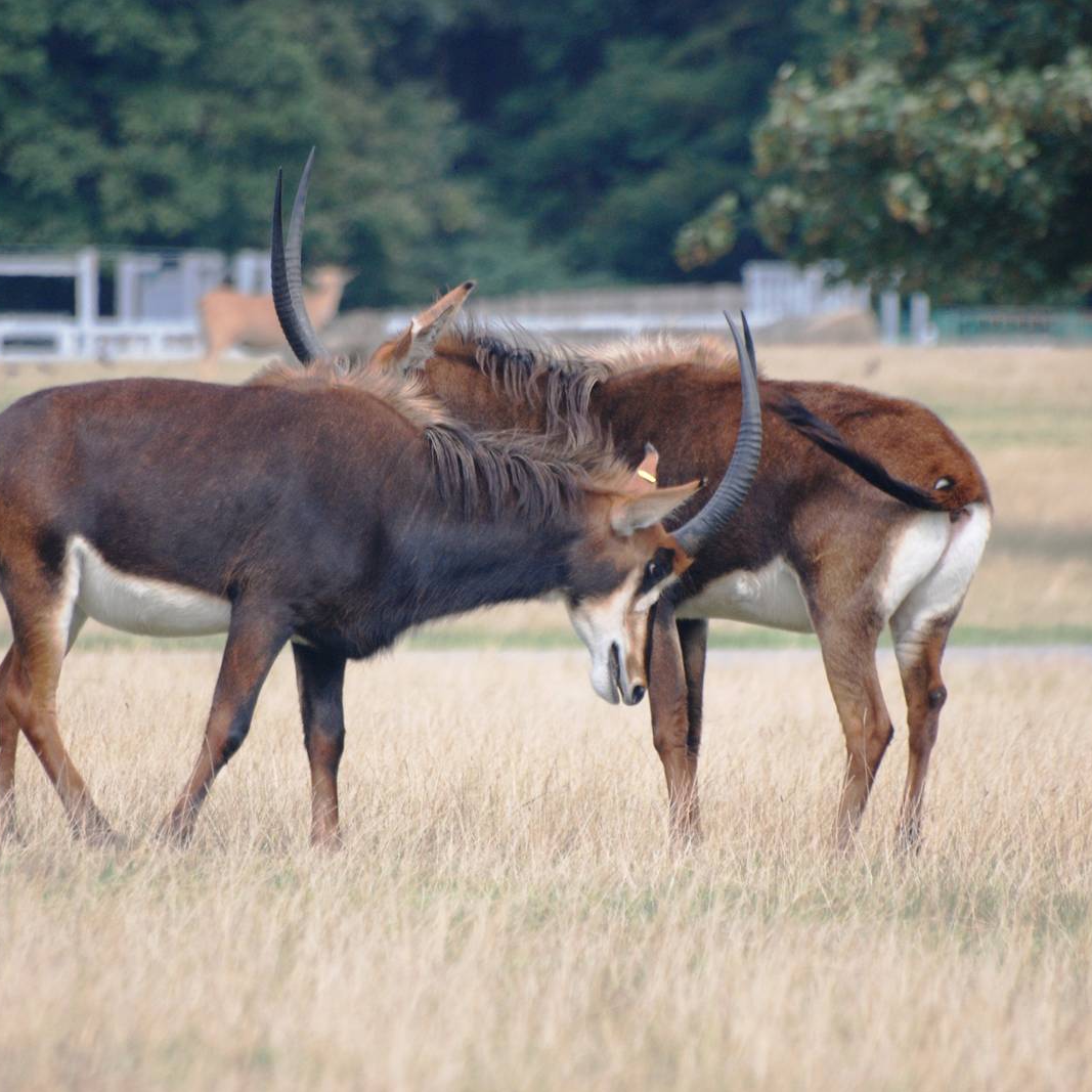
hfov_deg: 3.1
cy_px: 547
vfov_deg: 3.1
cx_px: 528
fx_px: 20486
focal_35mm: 574
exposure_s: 1/640
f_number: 5.6
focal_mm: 300
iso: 400
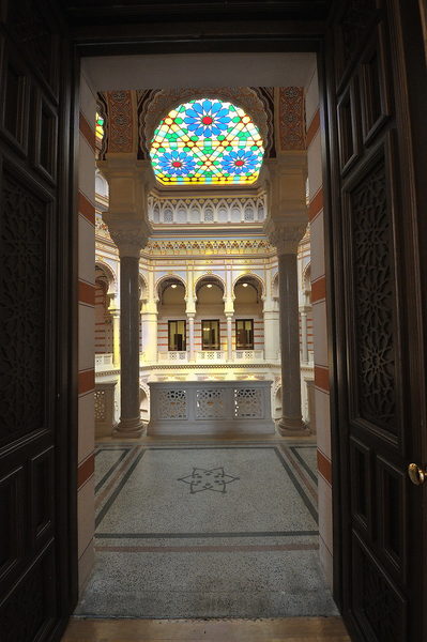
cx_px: 214
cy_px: 321
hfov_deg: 77.2
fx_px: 267
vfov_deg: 100.4
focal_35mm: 15
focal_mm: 10
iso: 720
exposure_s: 1/40
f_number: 8
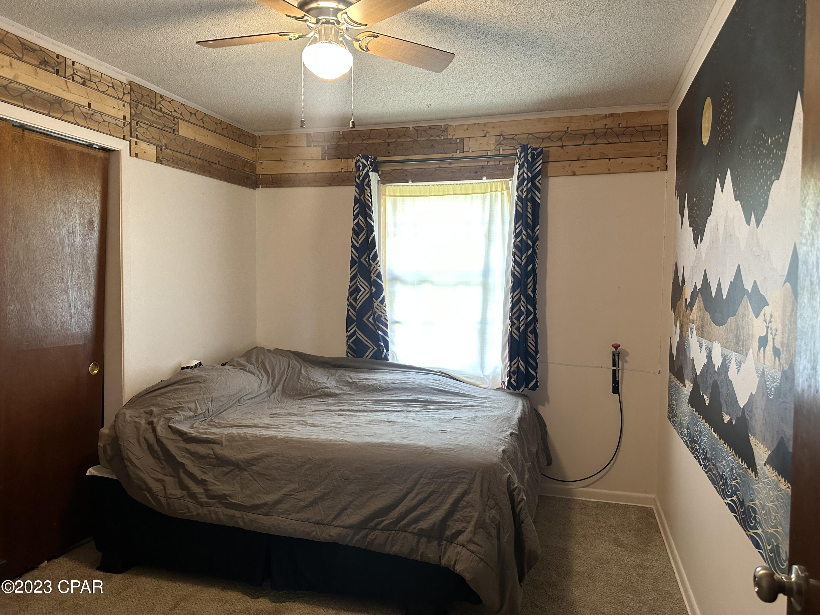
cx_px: 410
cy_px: 308
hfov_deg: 71.6
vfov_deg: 56.8
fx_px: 569
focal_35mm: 24
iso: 500
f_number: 1.78
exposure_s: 1/60
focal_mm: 6.86
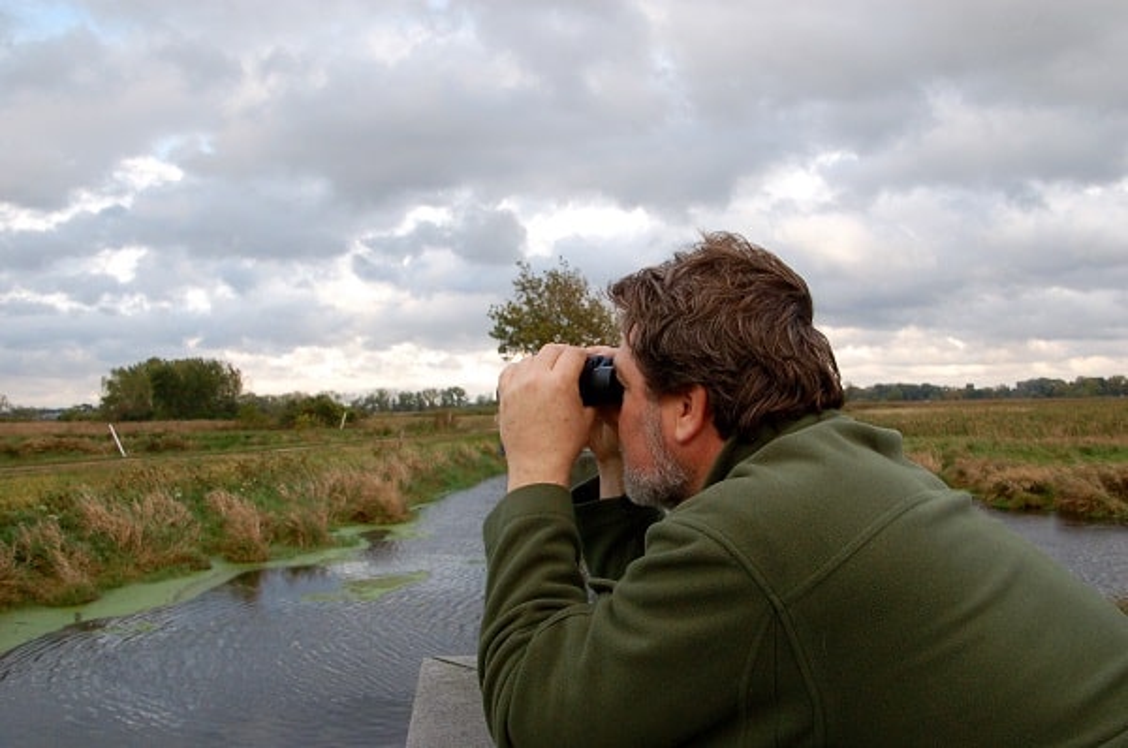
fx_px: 985
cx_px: 564
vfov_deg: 41.6
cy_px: 374
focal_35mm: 32
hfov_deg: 59.6
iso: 800
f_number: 10
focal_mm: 21
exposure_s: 1/250
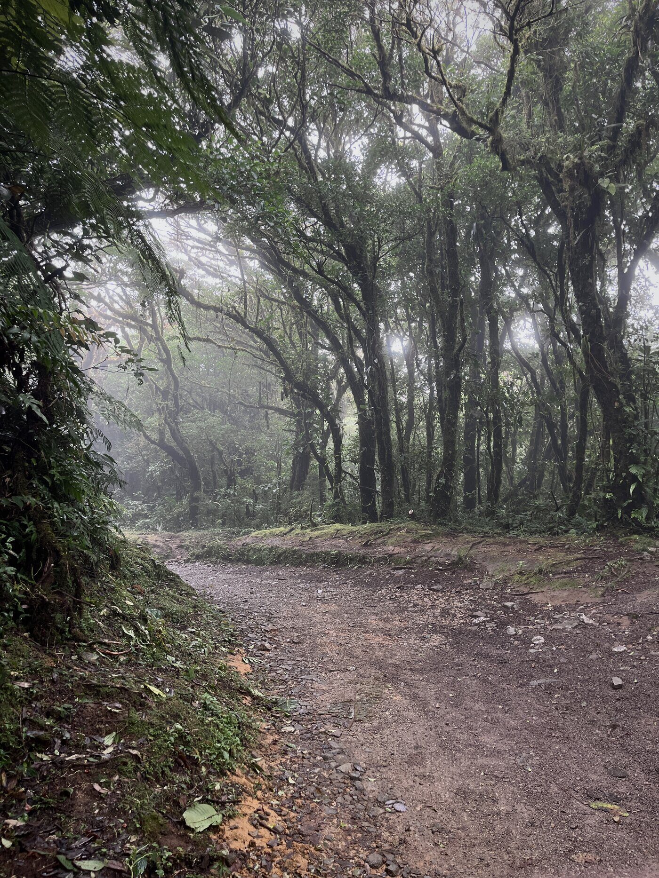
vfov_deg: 67.3
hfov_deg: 53.1
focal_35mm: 26
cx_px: 330
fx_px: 660
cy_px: 439
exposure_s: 1/121
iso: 125
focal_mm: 5.1
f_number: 1.6
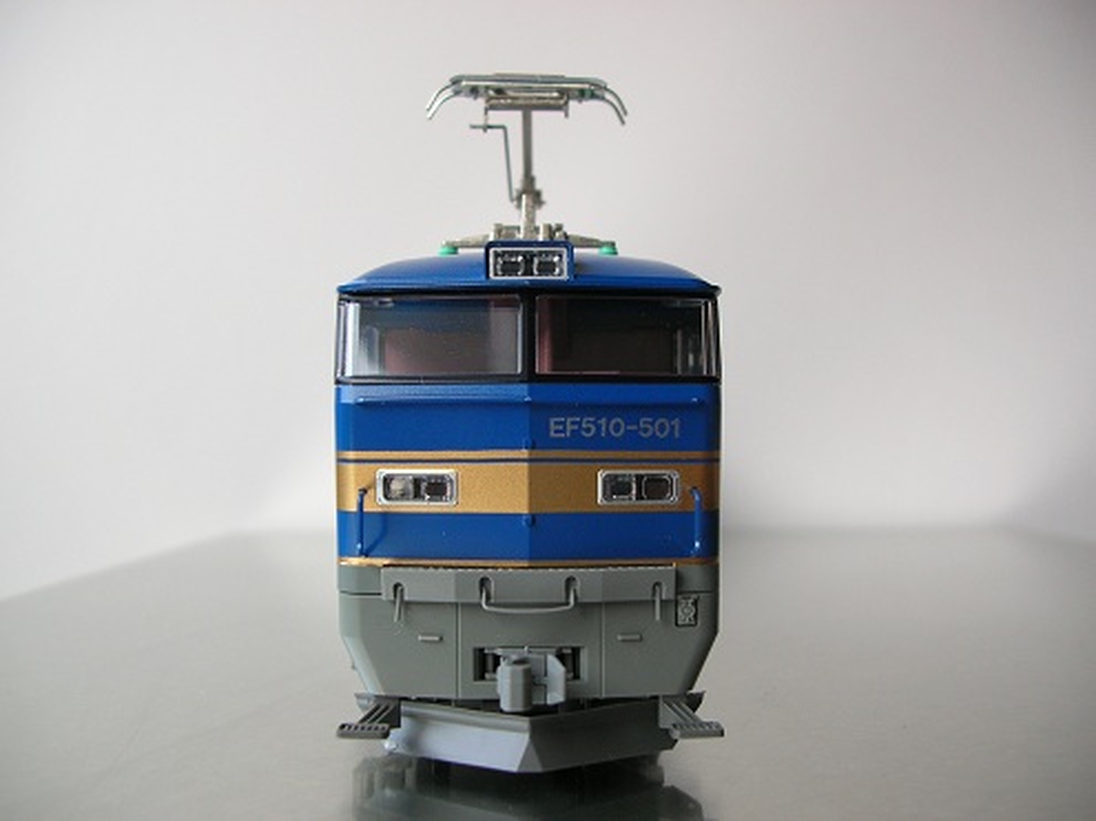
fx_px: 1108
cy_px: 410
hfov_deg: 52.6
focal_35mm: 35
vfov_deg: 40.7
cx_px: 548
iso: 50
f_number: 2.8
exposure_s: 1/43
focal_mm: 5.8
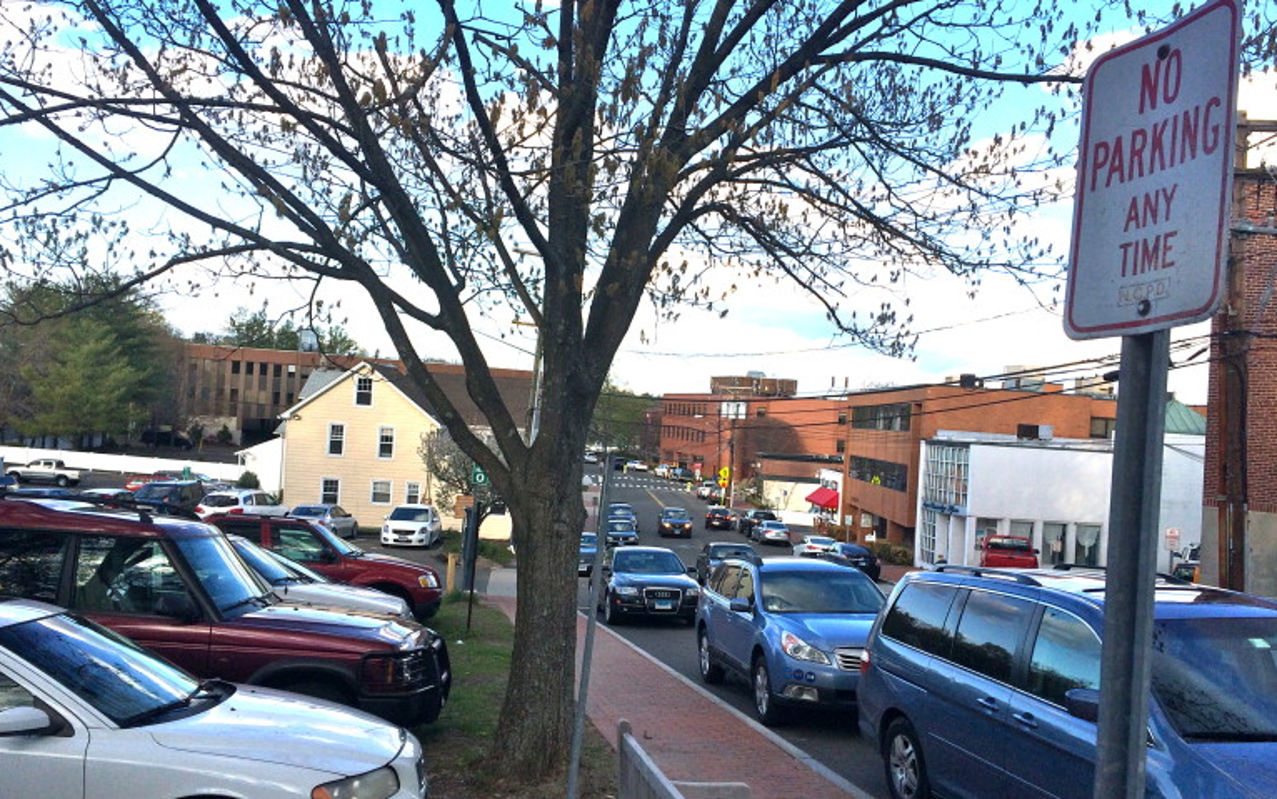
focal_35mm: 32
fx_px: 1114
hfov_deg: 59.6
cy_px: 404
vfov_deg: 39.4
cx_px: 639
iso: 32
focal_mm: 4.12
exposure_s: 1/1109
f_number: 2.2
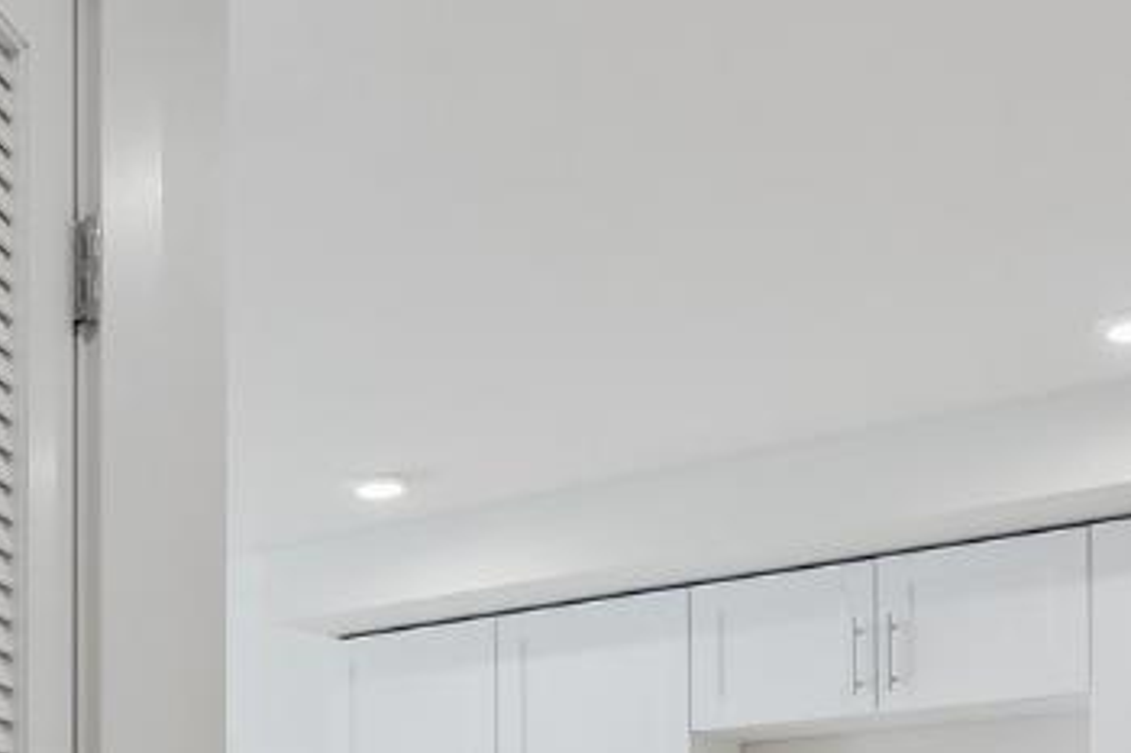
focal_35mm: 60
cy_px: 991
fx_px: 1884
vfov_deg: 20.5
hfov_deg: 30.1
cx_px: -97
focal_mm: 14
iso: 100
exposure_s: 1/4
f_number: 8
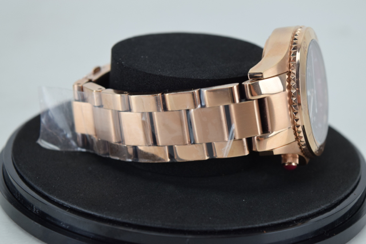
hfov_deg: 24.6
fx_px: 839
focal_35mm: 82
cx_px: 183
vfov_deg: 16.6
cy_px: 122
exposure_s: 1/125
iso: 800
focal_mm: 55
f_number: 7.1
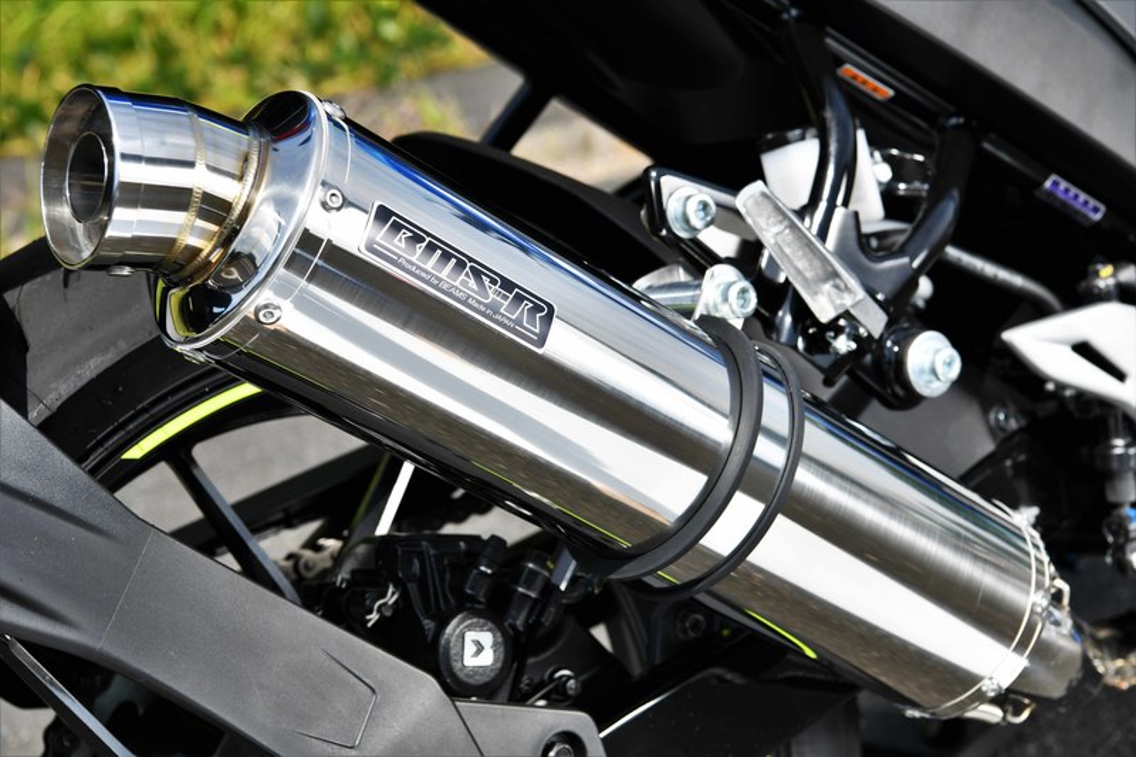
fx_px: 2208
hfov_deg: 28.8
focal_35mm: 70
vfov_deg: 19.4
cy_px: 378
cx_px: 568
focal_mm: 70
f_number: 10
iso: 200
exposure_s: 1/400
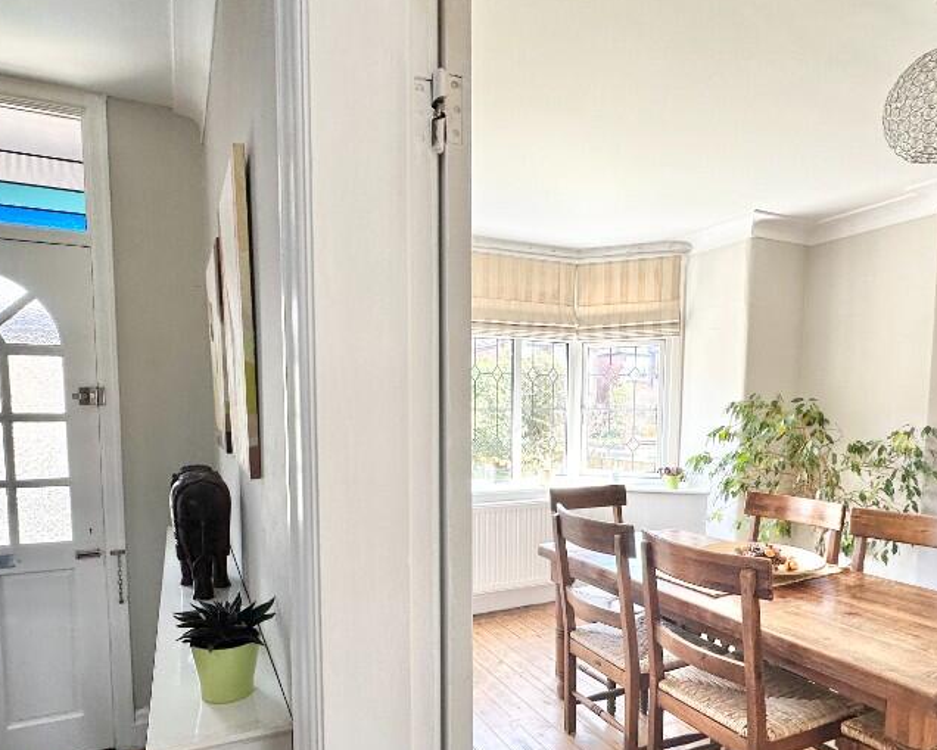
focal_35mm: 22
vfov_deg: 62.4
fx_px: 610
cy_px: 461
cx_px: 449
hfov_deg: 75.0
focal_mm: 2.22
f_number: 2.2
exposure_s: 1/99
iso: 80
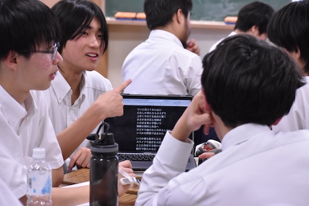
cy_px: 103
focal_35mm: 105
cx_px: 154
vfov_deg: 13.0
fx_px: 901
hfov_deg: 19.5
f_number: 5
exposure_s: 1/125
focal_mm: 70
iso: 2500
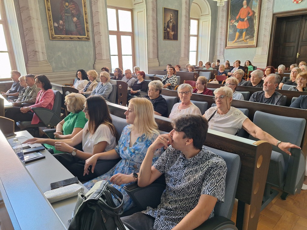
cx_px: 154
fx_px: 204
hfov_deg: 73.9
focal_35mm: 23
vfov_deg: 58.9
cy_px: 115
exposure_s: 1/50
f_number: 1.8
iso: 200
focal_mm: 5.54
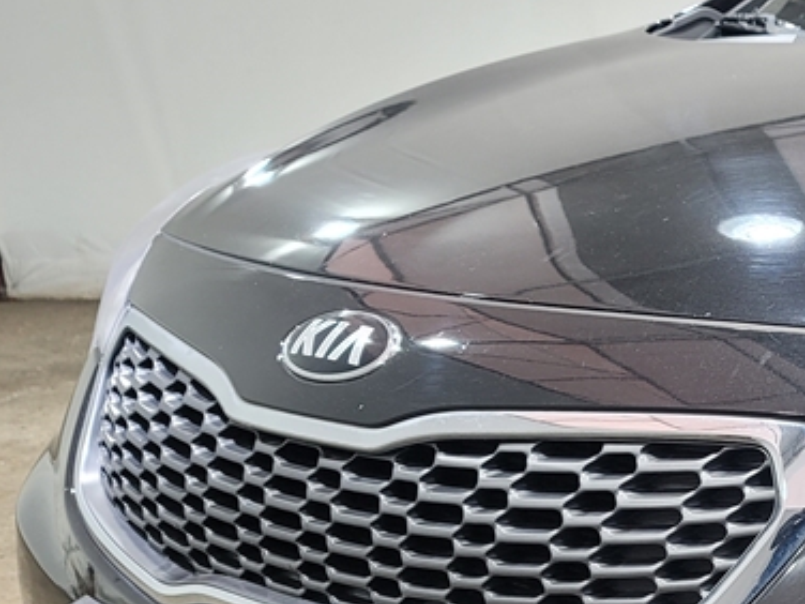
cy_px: 508
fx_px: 1581
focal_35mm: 68
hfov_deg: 24.6
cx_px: 1068
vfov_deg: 21.3
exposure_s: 1/120
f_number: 1.8
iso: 125
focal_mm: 7
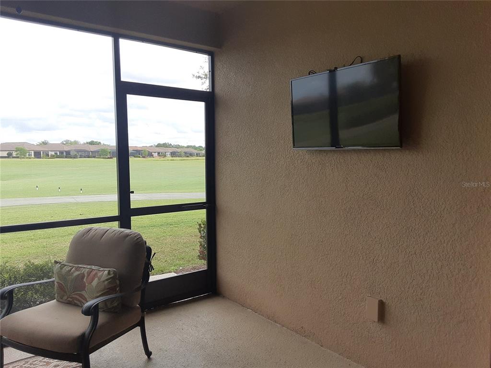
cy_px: 184
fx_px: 383
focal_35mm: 27
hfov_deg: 65.3
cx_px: 246
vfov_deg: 51.4
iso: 40
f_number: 1.9
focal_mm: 2.91
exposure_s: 1/382
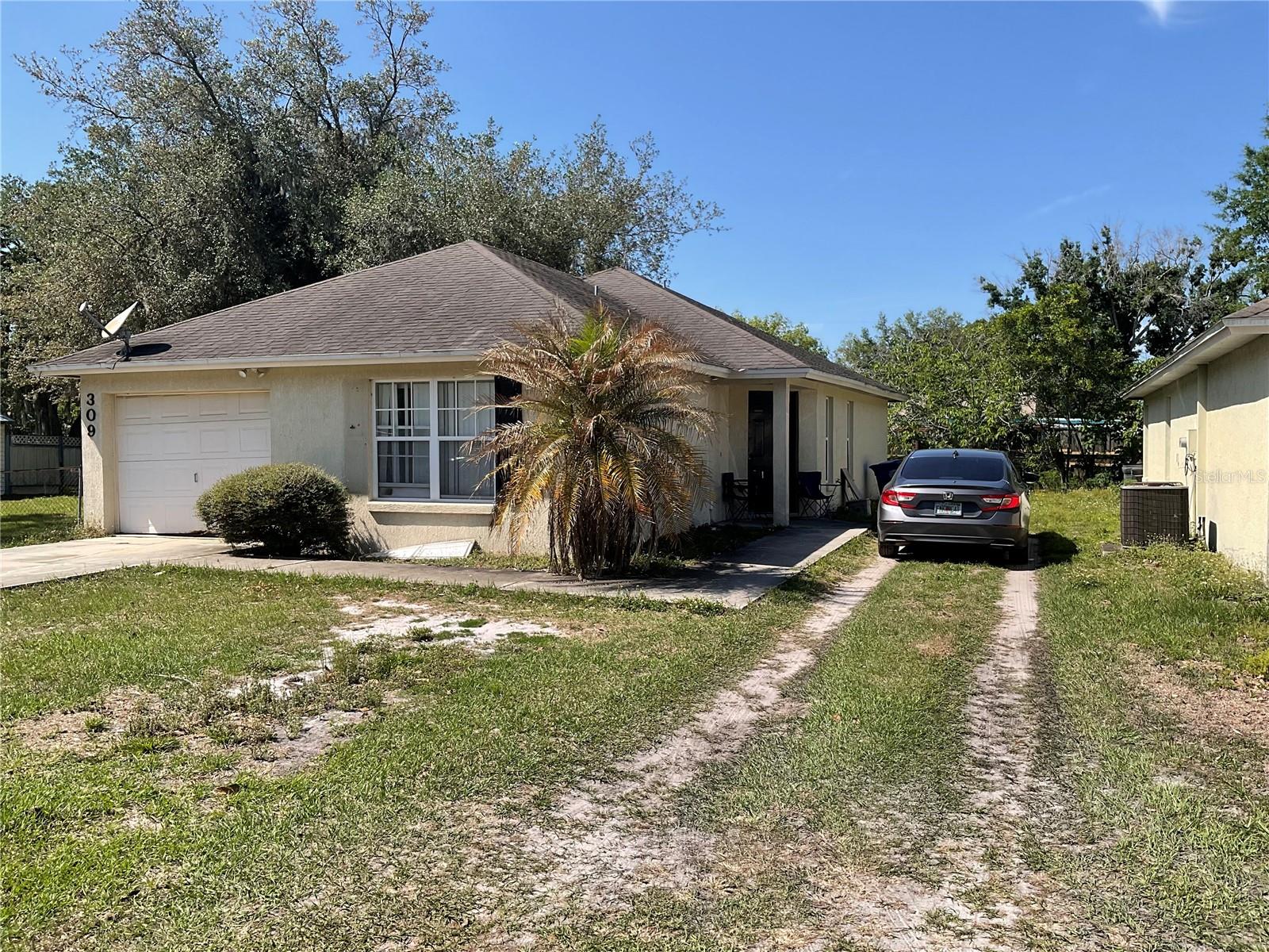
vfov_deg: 48.2
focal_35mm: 29
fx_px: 1063
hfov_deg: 61.7
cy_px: 476
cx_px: 634
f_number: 1.8
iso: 16
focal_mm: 3
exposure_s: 1/1577
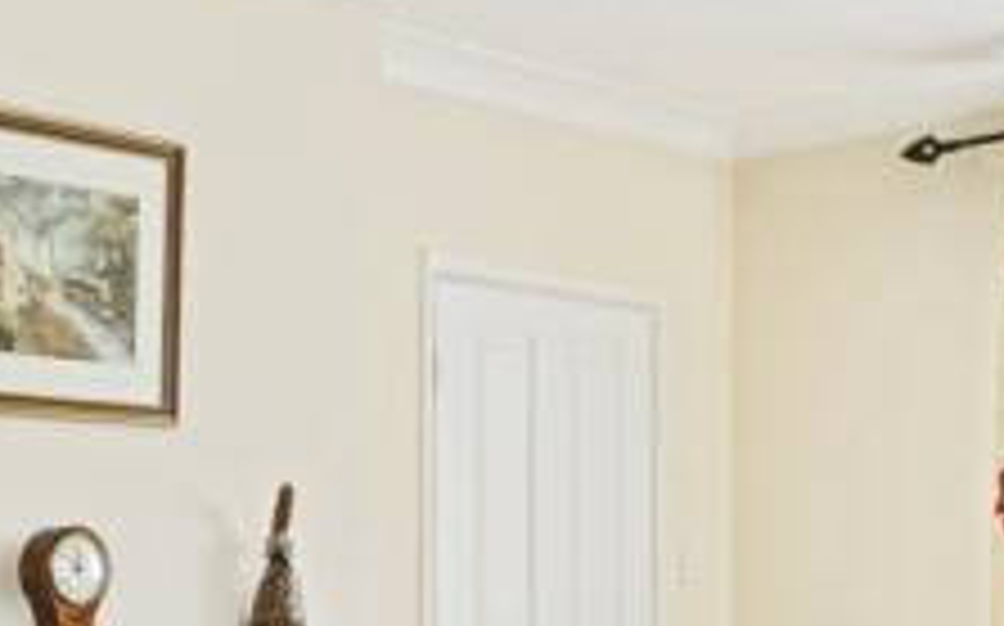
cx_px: 198
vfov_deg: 16.8
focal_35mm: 75
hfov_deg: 27.0
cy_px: 689
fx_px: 2051
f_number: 7.1
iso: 1250
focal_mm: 16
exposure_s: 1/160
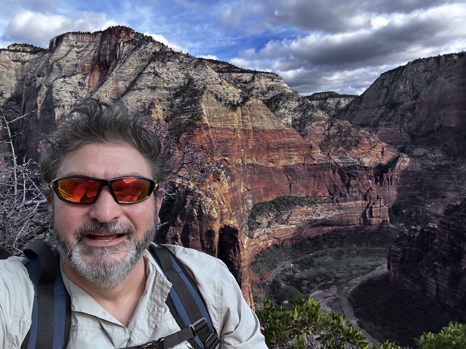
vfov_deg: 58.9
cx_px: 233
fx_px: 310
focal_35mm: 23
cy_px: 174
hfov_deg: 73.9
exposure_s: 1/330
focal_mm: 2.71
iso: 32
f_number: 2.2
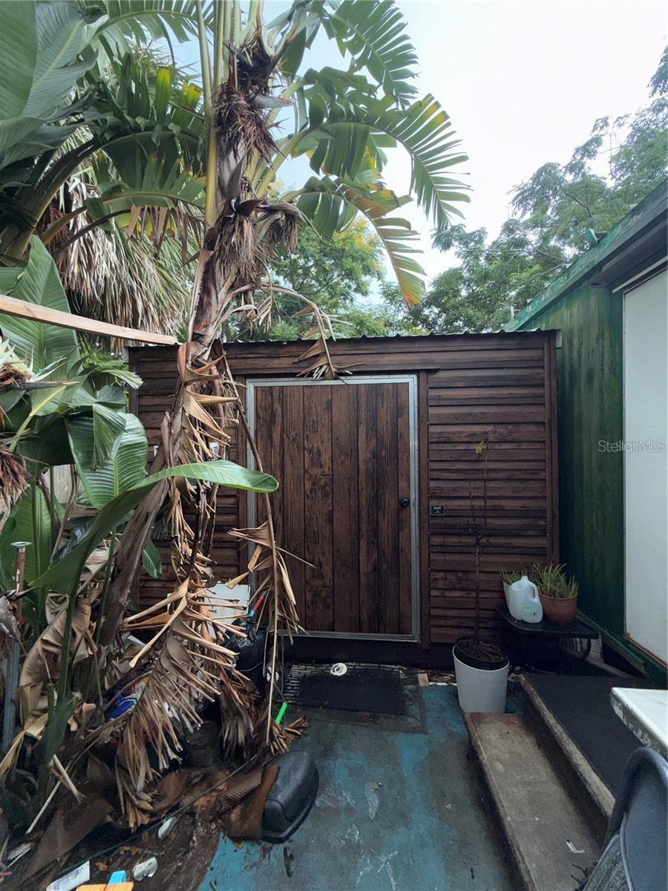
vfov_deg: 102.1
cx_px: 334
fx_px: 360
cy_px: 446
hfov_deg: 85.7
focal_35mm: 14
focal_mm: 2.22
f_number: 2.2
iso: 16
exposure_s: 1/122
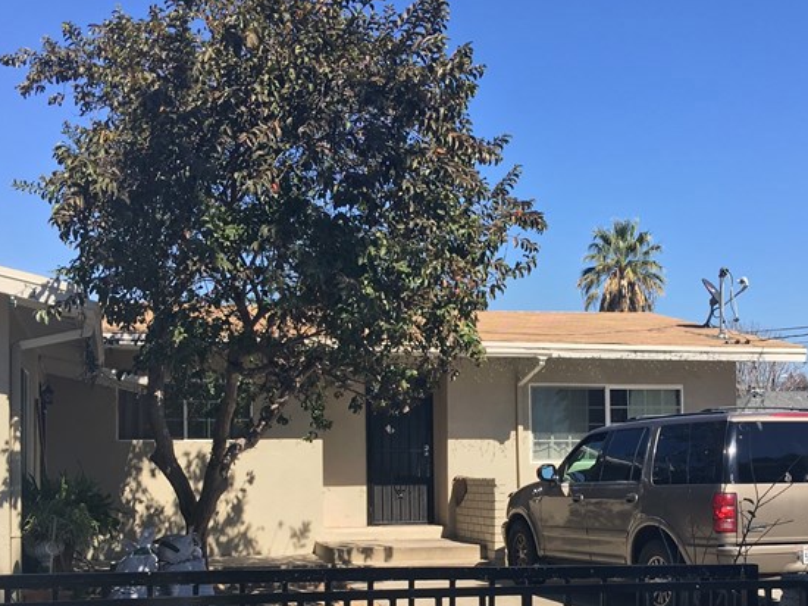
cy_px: 466
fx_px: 1260
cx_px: 460
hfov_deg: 35.5
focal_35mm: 54
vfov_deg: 26.6
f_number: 2.2
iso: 25
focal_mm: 4.15
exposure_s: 1/1083
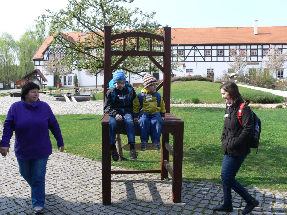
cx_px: 144
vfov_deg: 40.7
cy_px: 108
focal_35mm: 35
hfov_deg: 52.6
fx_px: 290
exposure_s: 1/250
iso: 100
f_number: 5.6
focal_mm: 7.4
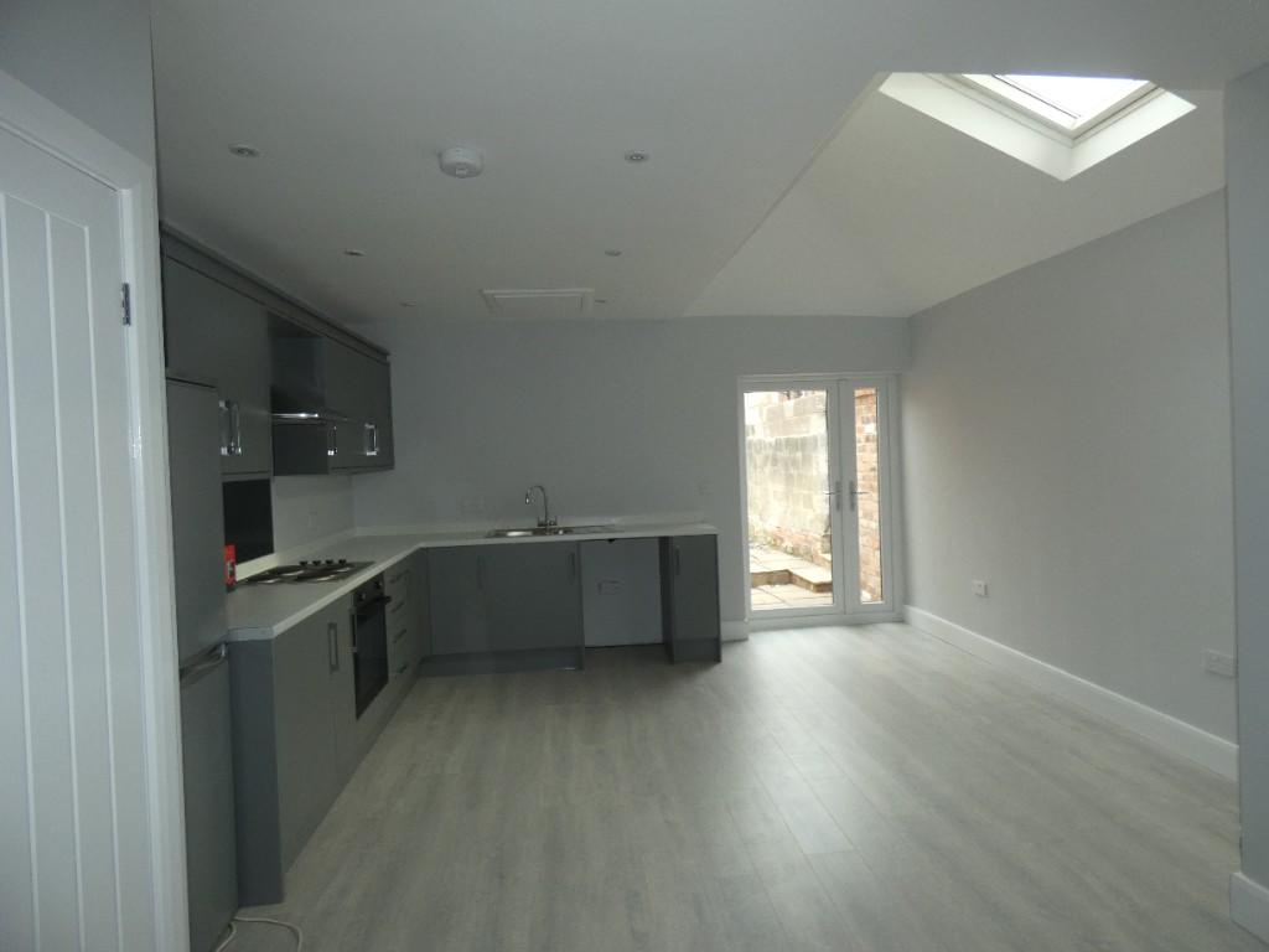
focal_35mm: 20
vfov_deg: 66.0
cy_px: 476
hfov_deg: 81.7
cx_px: 634
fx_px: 733
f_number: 2.8
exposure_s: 1/60
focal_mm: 3.6
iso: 125
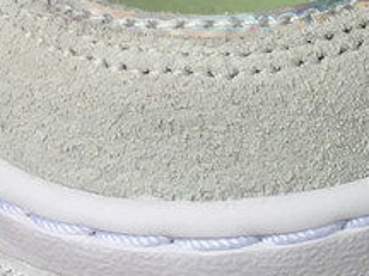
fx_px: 1375
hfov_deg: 14.3
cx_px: 542
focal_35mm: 129
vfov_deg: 11.2
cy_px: -98
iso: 25
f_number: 2.4
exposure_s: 1/157
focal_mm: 3.3
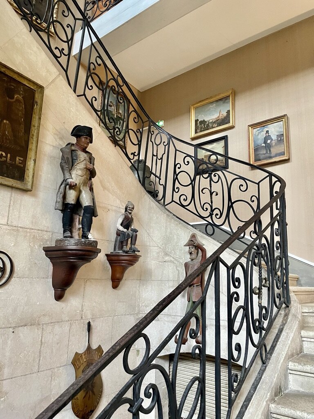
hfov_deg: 53.1
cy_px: 210
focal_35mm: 26
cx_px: 157
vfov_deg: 67.3
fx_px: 314
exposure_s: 1/33
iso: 400
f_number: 1.6
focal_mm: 4.2
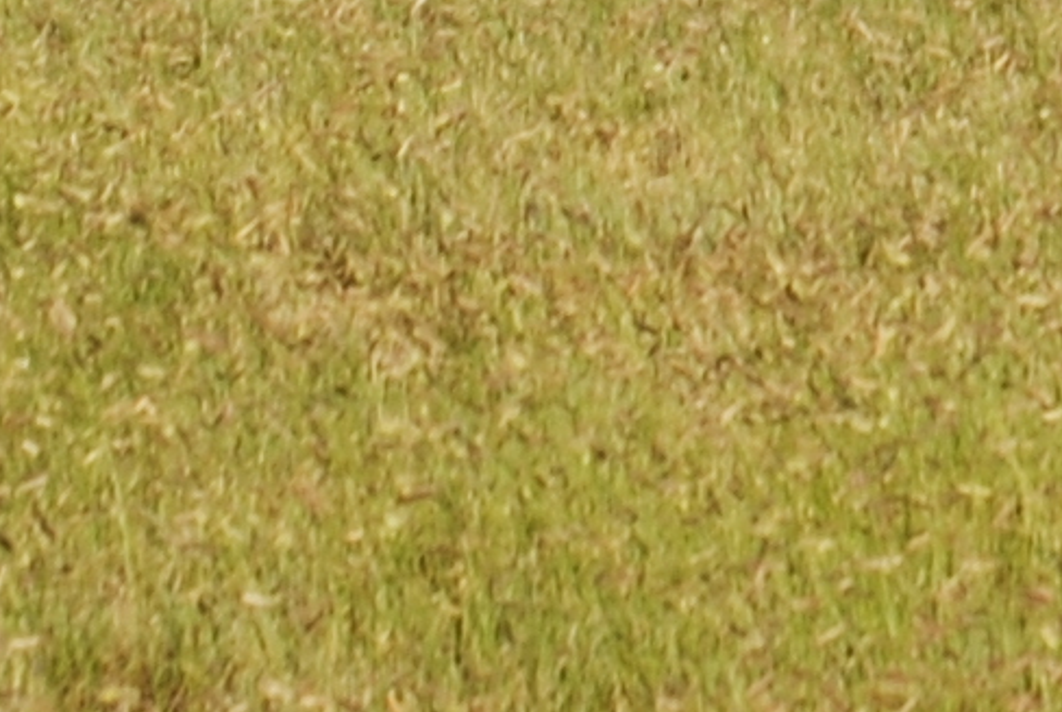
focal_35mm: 654
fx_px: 19321
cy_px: -1383
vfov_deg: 2.1
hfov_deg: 3.1
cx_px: 2975
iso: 125
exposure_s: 1/250
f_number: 10
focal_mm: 55
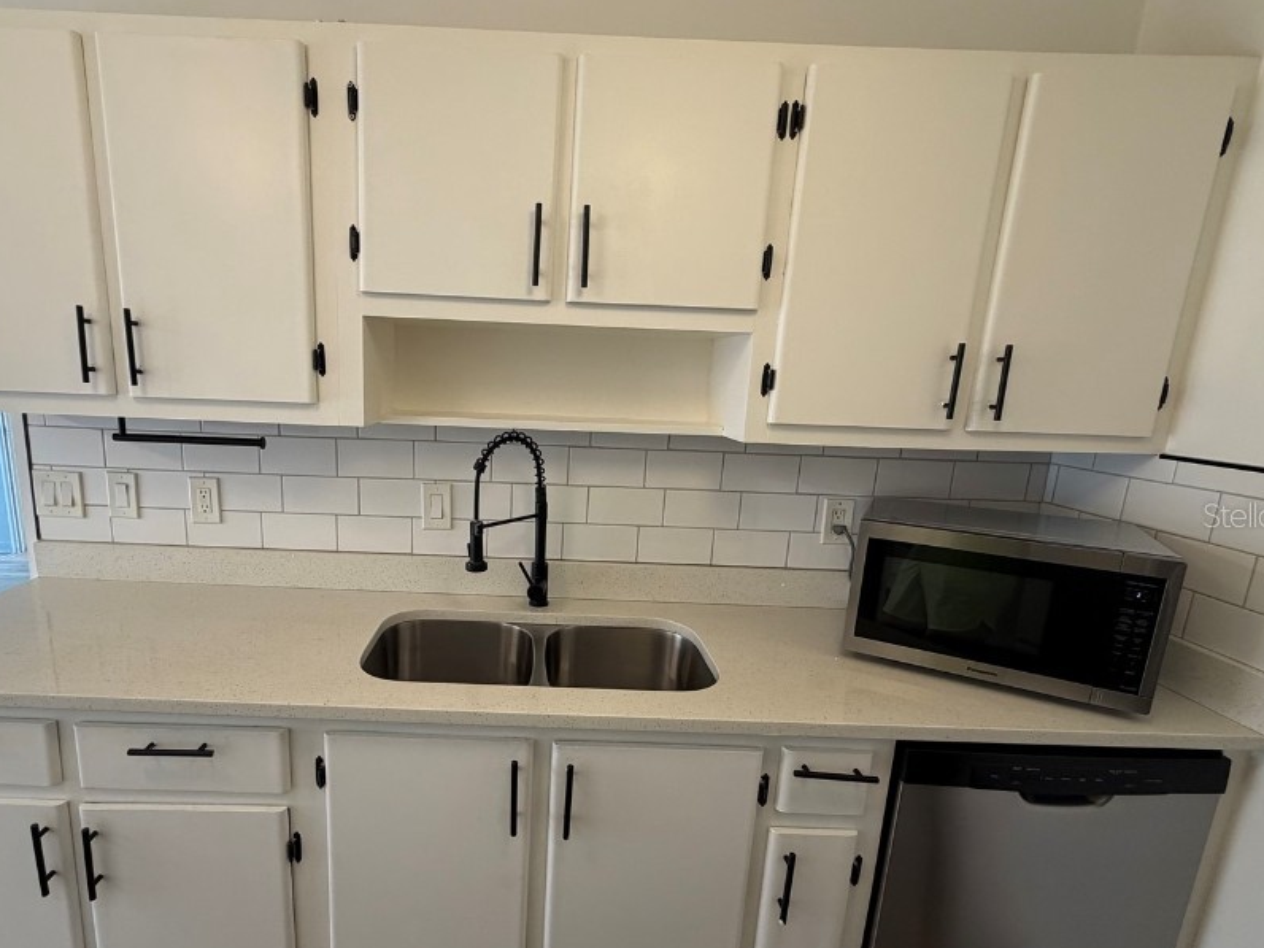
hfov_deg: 87.2
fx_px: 657
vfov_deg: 71.5
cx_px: 540
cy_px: 514
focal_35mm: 18
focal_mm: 2.22
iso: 160
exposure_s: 1/120
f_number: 2.2
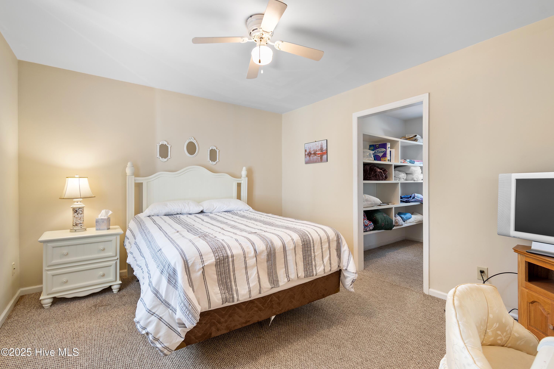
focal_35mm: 15
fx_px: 231
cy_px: 184
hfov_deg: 100.4
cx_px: 277
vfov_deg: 77.3
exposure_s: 1/2
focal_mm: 10
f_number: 8
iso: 100
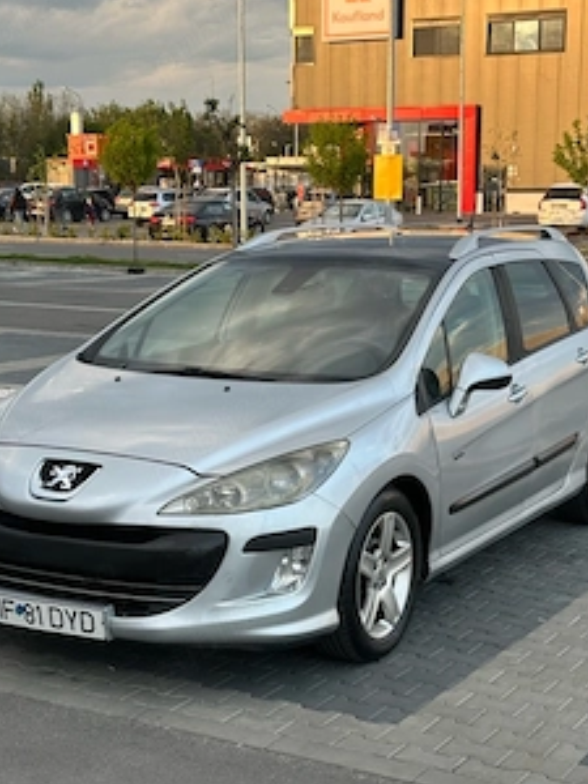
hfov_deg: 22.9
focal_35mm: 64
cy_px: 452
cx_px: 287
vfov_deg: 30.2
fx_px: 1450
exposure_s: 1/202
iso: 50
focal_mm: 6.86
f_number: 1.78
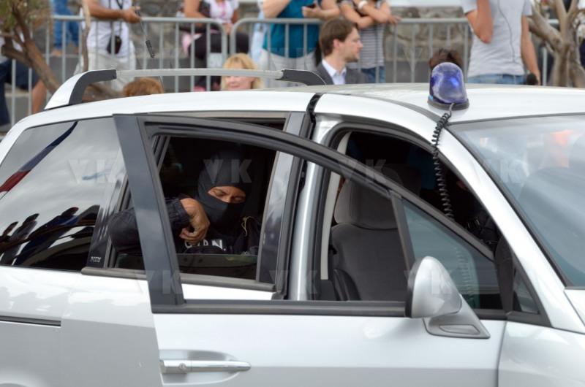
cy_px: 194
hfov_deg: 6.9
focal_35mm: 300
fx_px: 4865
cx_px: 292
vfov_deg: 4.6
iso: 320
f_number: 8
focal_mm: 200
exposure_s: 1/320
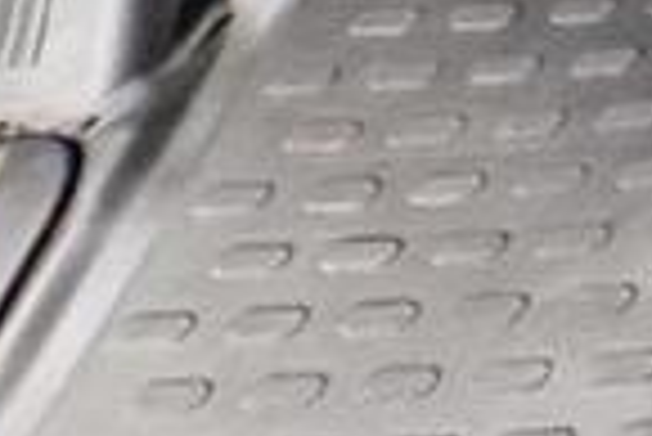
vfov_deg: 10.7
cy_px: -850
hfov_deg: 12.7
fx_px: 1632
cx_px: 1803
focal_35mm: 90
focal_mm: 2.22
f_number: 2.2
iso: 400
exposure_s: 1/60
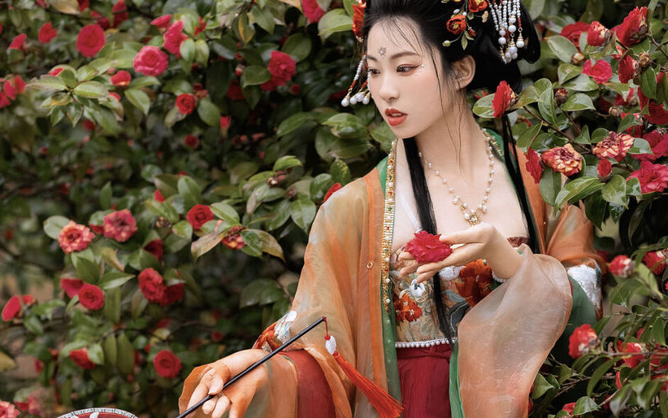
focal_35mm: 166
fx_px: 3022
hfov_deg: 12.6
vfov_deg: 7.9
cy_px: 439
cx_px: 403
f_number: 2.8
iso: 320
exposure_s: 1/320
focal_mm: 85
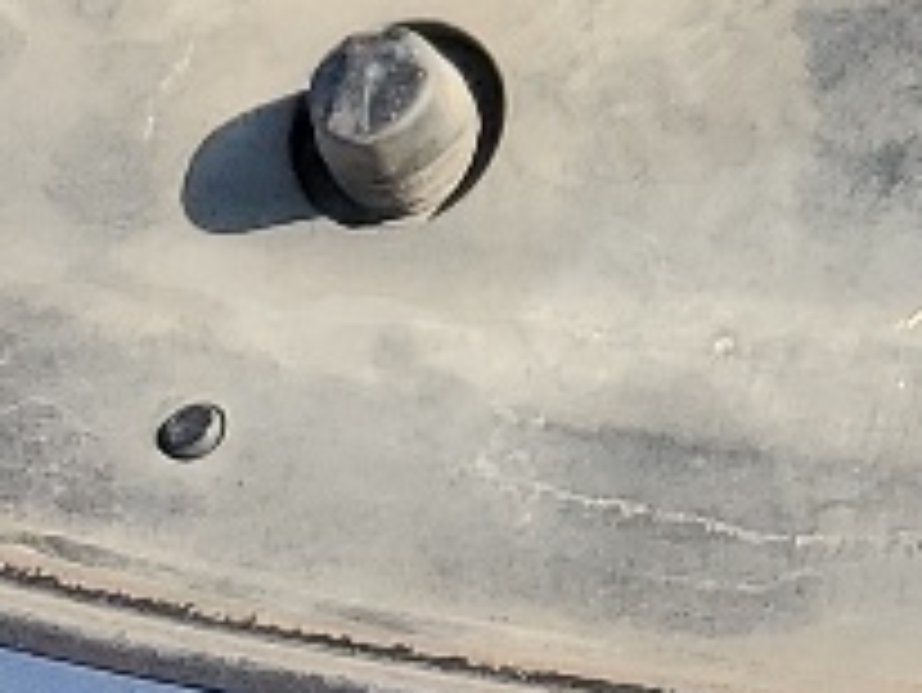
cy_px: -1238
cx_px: 2429
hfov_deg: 8.6
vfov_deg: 6.8
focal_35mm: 203
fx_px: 5410
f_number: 1.5
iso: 50
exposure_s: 1/833
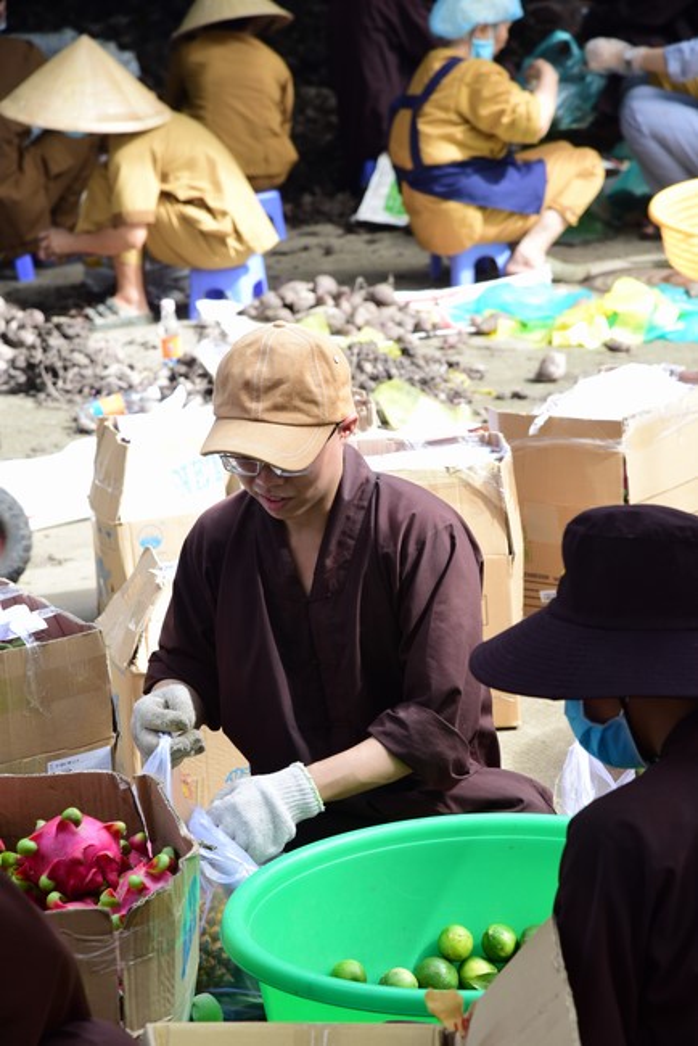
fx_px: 3486
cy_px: 523
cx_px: 349
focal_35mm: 120
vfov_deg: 17.1
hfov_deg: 11.4
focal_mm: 120
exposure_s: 1/160
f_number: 8
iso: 500
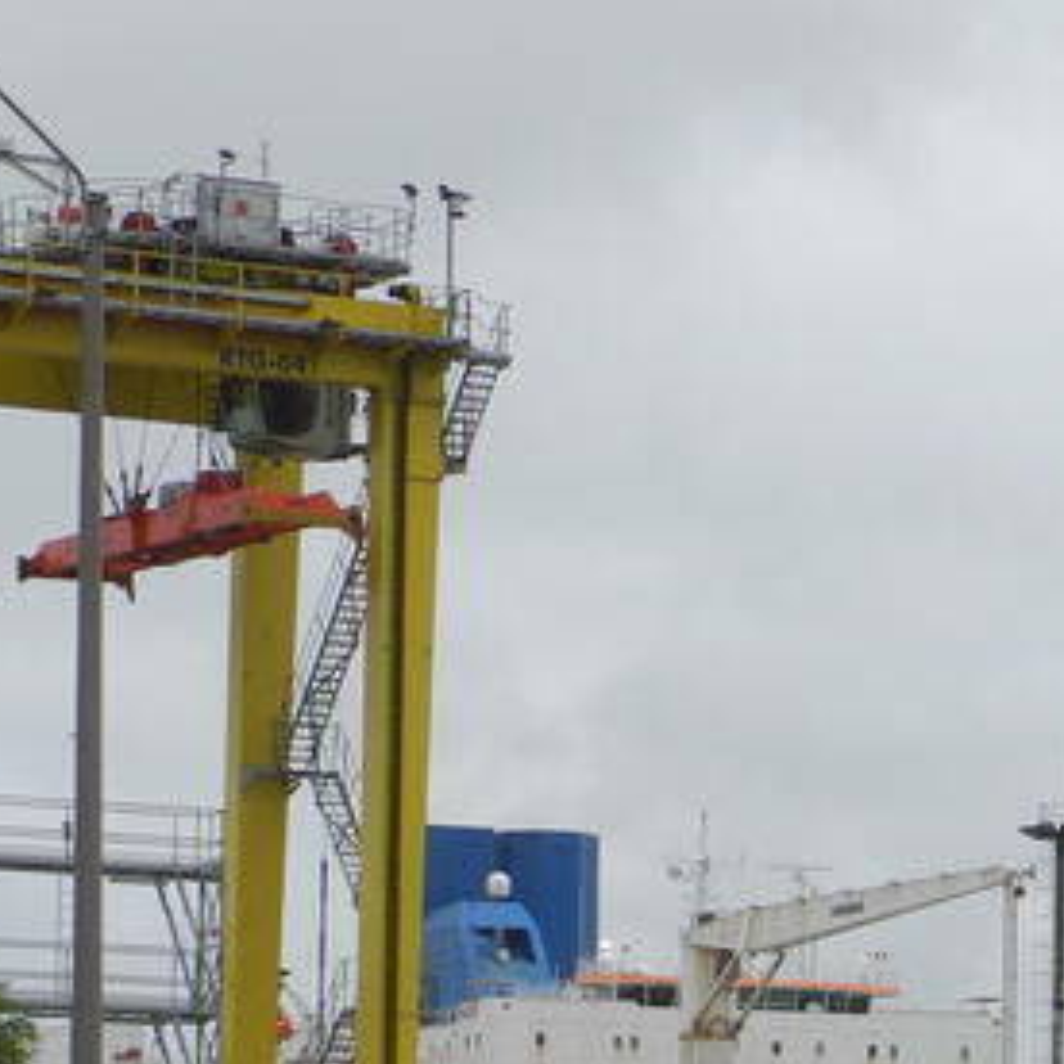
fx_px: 7755
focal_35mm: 223
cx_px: 987
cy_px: 1380
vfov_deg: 7.8
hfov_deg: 7.8
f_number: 5
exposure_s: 1/1000
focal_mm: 14.5
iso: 100
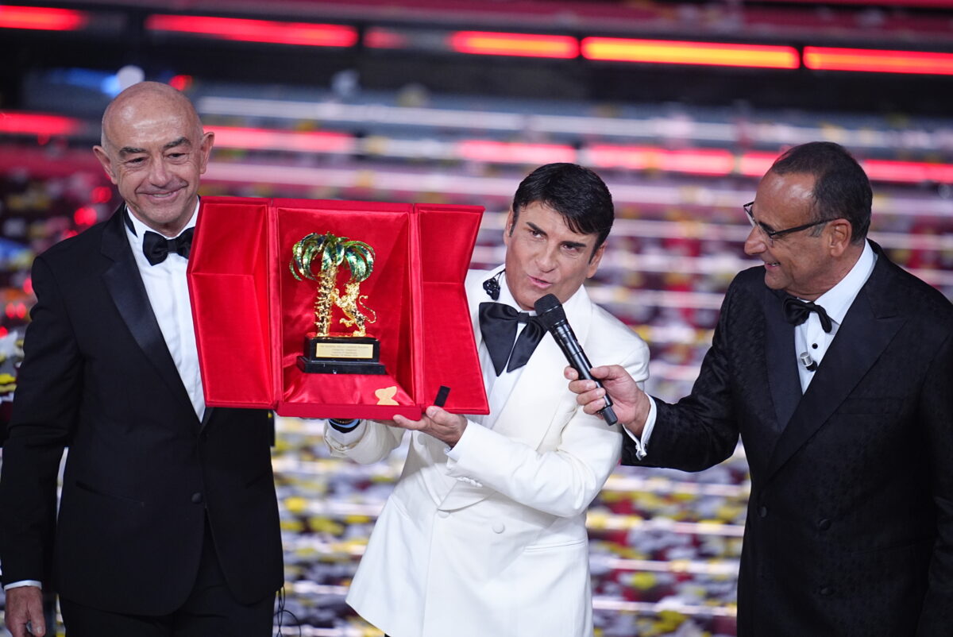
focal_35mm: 400
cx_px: 476
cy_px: 318
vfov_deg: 3.4
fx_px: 10596
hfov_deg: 5.1
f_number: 2.8
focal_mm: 400
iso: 3200
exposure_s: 1/400
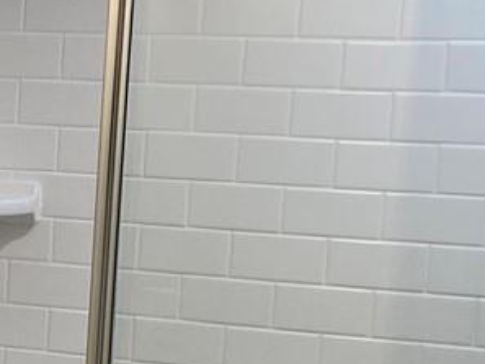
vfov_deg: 10.5
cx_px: -235
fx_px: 1962
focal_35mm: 140
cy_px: 398
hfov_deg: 13.3
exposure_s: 1/120
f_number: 1.8
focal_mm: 4.25
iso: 100
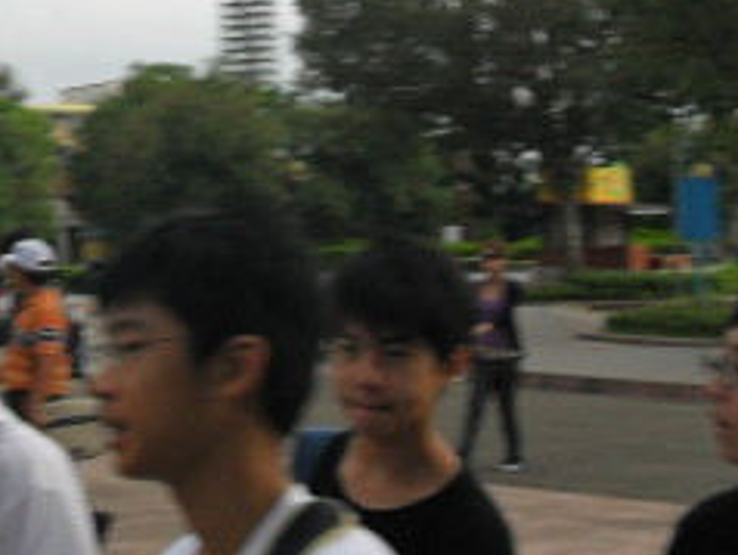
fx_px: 2006
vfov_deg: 15.7
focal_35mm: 94
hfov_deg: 20.8
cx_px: 295
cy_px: 183
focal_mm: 6.2
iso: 120
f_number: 8.9
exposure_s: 1/90
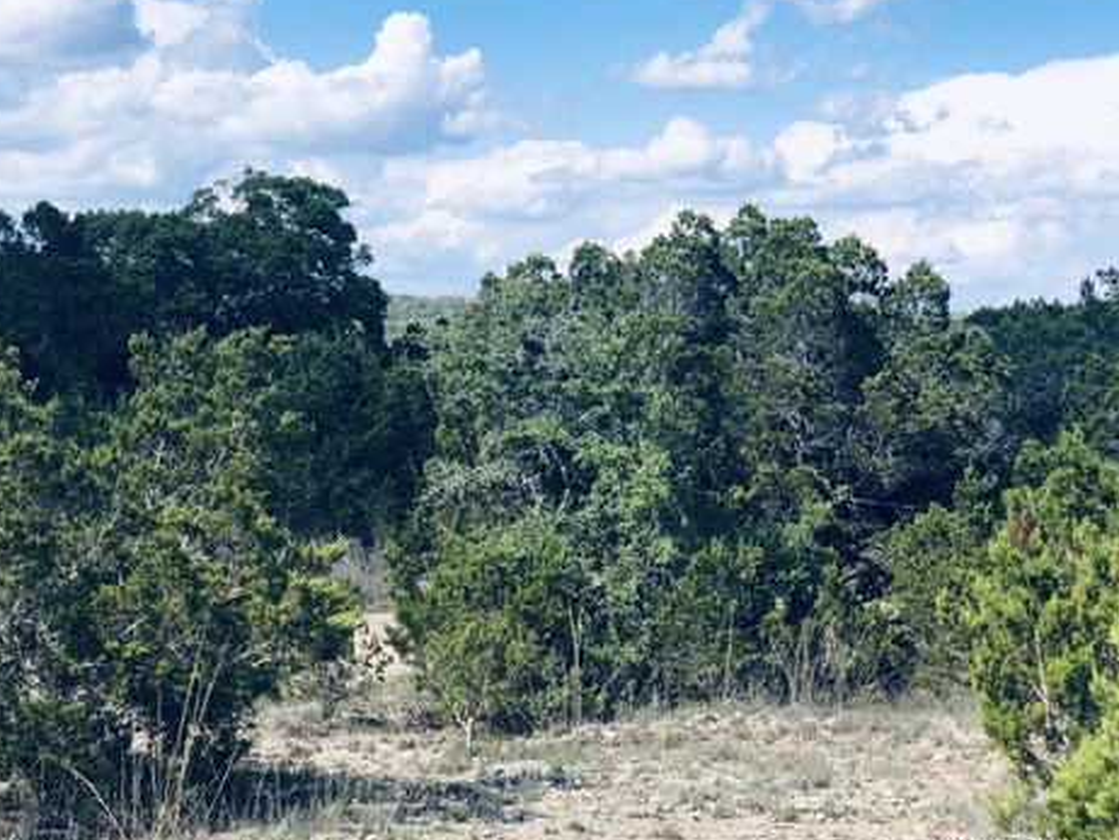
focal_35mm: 72
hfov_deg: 26.8
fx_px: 2329
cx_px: 349
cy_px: 315
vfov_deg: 20.4
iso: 16
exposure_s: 1/1116
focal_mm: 6
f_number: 2.4
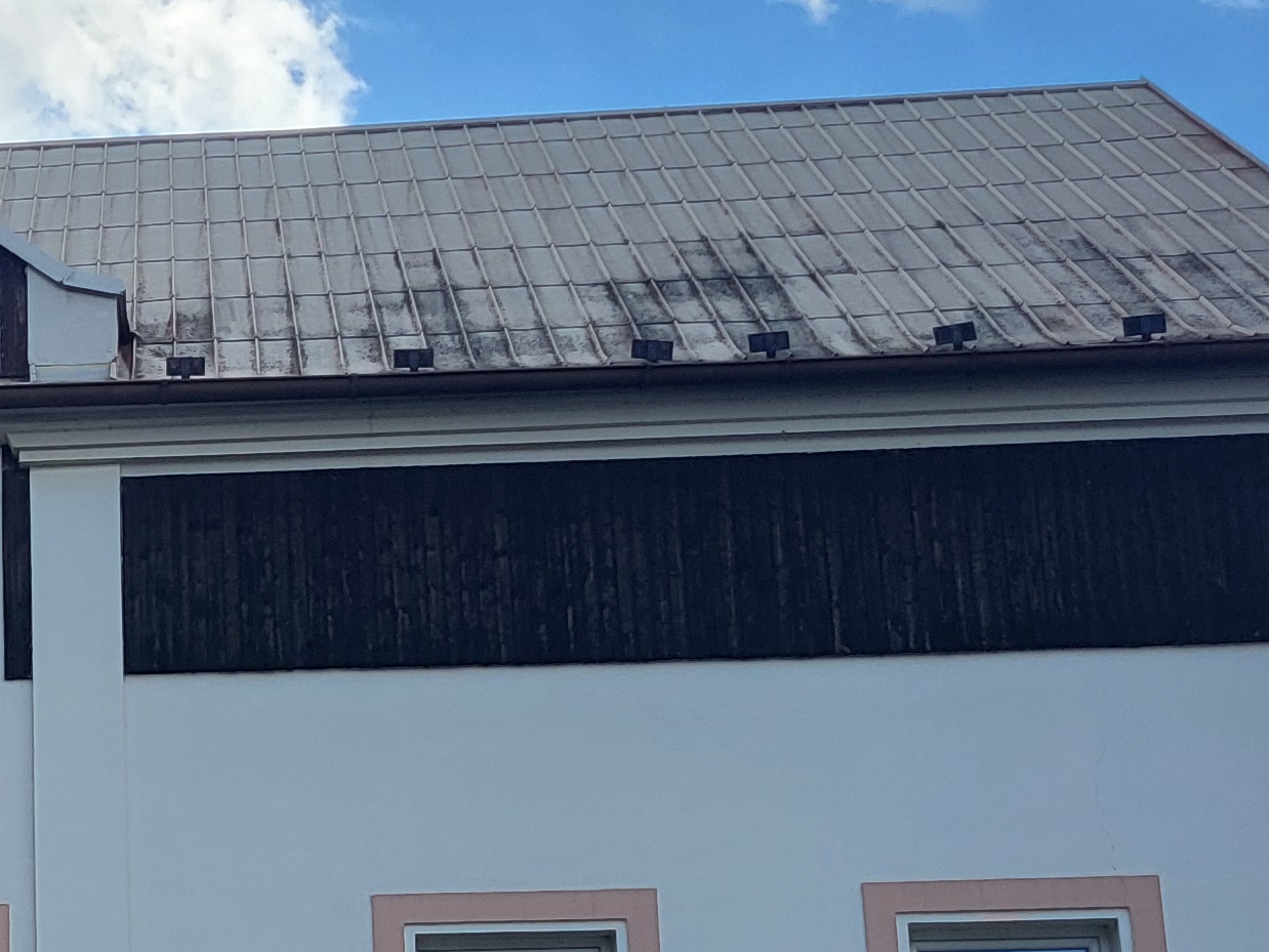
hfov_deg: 21.9
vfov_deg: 17.2
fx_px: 3080
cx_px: -154
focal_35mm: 84
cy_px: 911
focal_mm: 5.4
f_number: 1.8
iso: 40
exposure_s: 1/2308
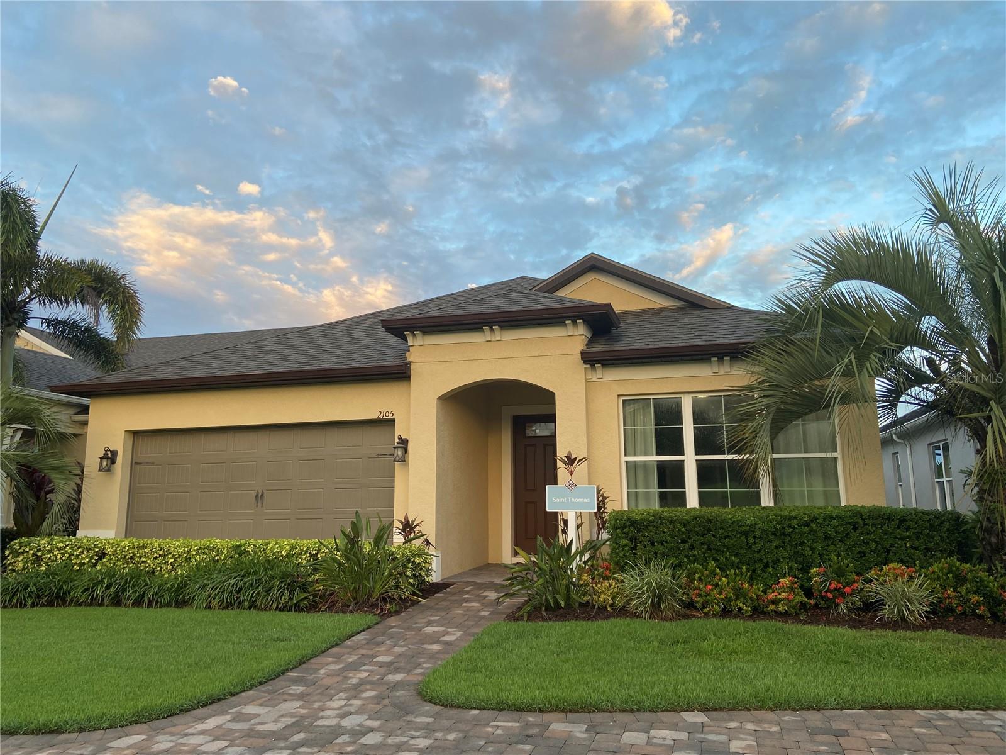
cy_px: 378
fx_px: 756
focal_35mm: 26
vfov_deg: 53.1
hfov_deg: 67.3
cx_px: 503
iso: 40
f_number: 1.8
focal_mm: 4.25
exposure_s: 1/121
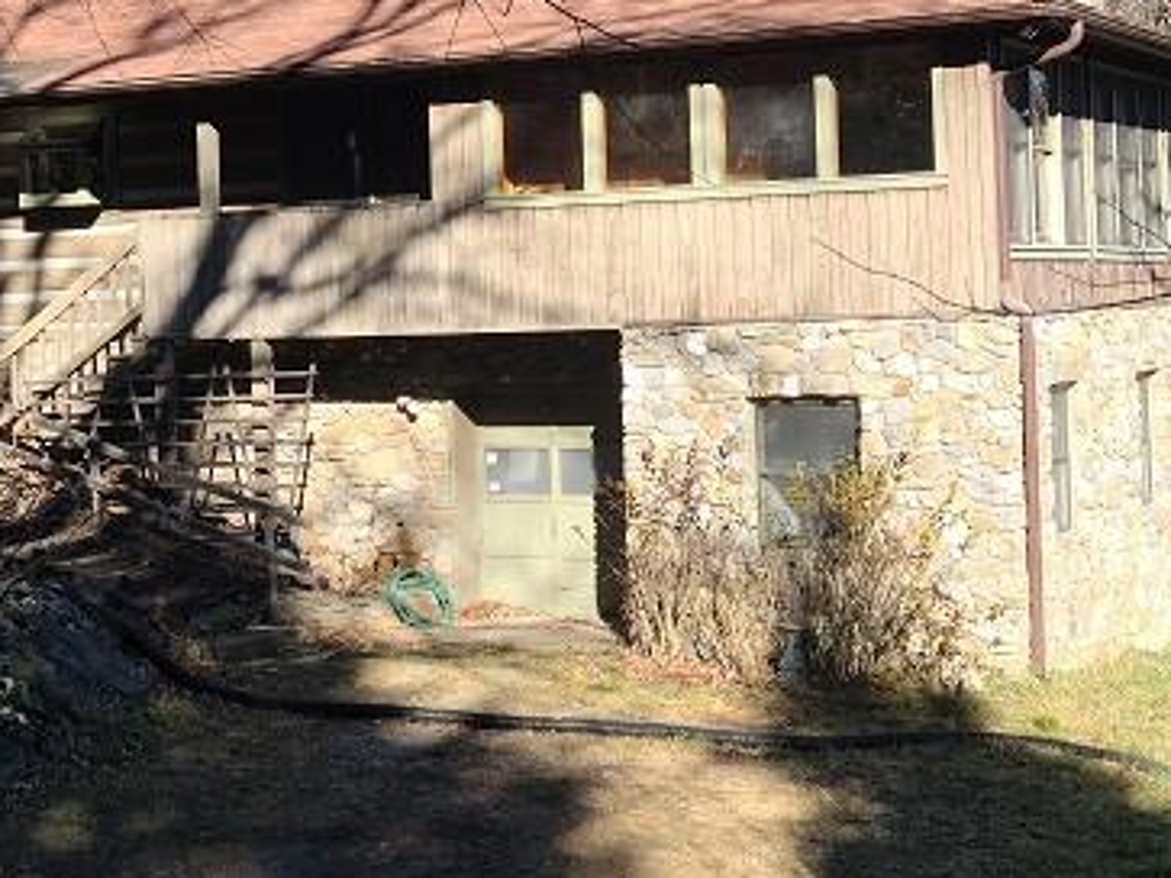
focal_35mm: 79
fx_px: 2672
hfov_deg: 24.7
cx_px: 535
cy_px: 245
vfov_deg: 18.6
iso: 25
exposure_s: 1/386
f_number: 2
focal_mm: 5.9
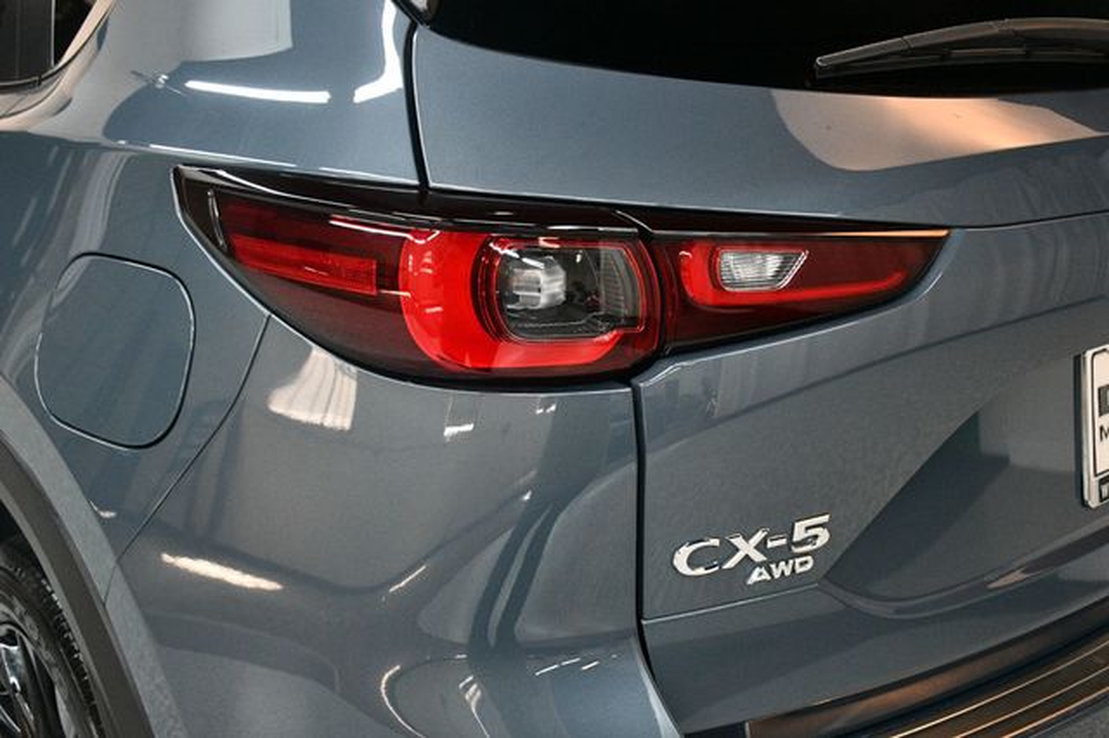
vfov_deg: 34.2
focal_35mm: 39
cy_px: 369
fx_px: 1201
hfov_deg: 49.6
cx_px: 554
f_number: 3.8
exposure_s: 1/125
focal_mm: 26
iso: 3200
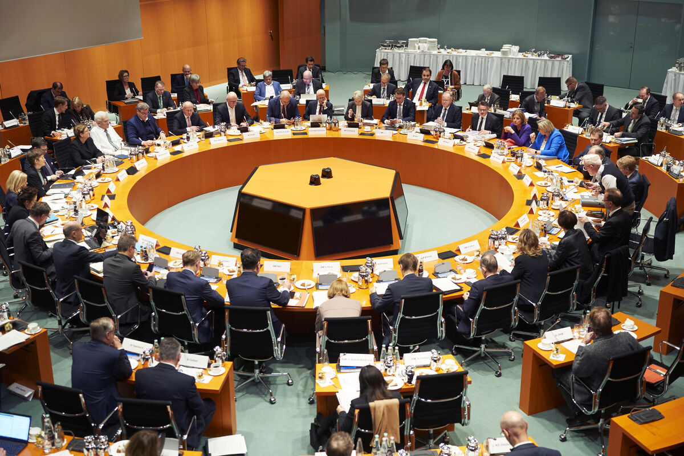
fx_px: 874
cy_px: 228
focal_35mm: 46
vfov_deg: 29.2
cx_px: 342
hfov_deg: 42.7
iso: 2000
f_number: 2.5
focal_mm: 46
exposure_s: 1/200
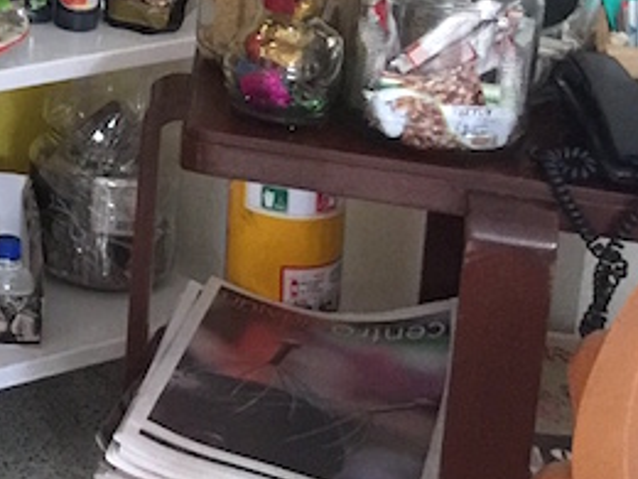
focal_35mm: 114
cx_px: -535
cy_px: -204
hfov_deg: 14.9
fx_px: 2101
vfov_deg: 12.5
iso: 125
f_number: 2.2
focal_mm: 4.15
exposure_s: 1/10
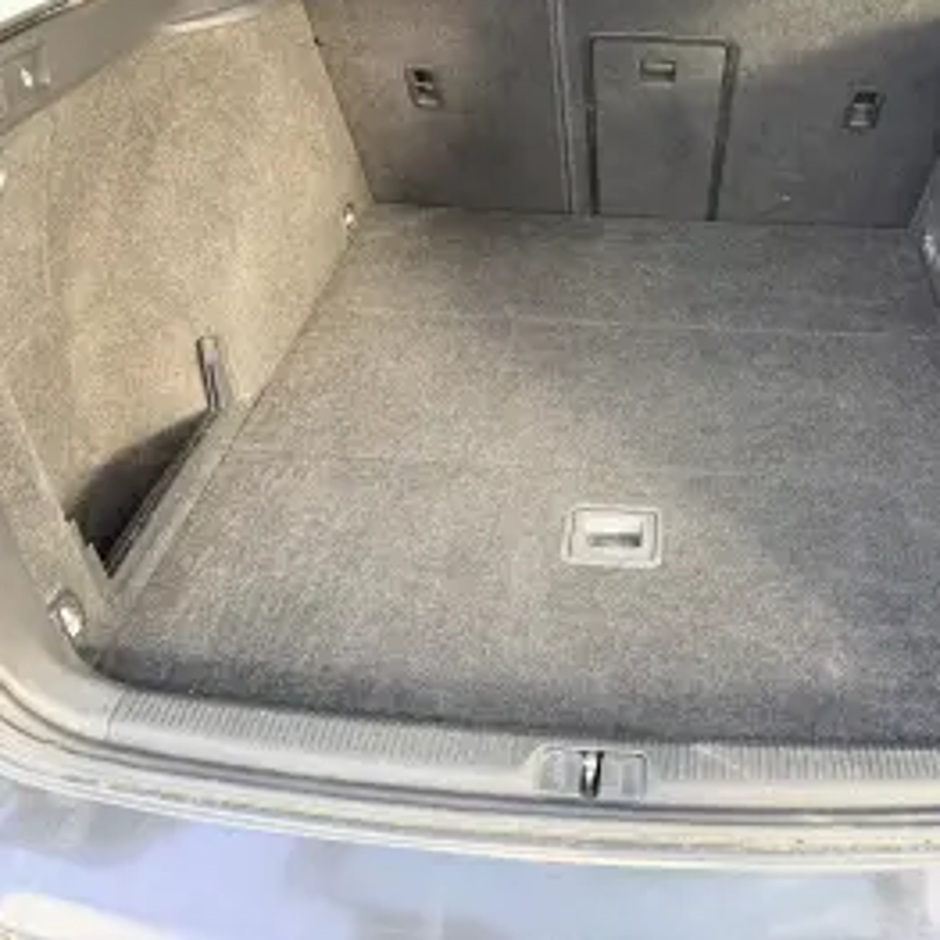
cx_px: 633
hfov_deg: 54.4
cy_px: 461
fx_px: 891
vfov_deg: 55.6
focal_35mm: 29
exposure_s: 1/121
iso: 125
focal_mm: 6.76
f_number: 1.78
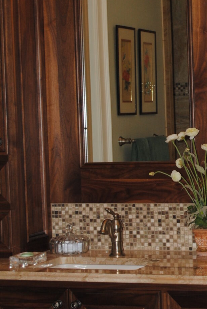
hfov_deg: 11.2
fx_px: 1044
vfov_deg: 16.8
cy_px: 168
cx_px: 221
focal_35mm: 121
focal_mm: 29
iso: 200
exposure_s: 1/60
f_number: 4.5
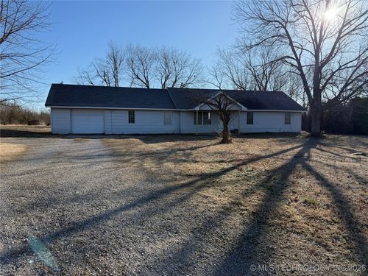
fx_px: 255
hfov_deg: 71.6
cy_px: 138
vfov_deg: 56.8
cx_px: 184
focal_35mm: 24
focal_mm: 6.76
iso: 80
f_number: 1.78
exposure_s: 1/3584
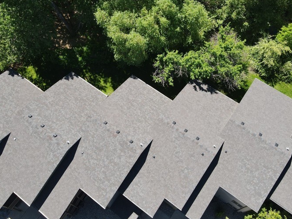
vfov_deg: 38.1
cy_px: 68
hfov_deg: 50.1
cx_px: 153
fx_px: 312
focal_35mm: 37
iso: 100
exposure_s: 1/320
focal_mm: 4.5
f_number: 2.8
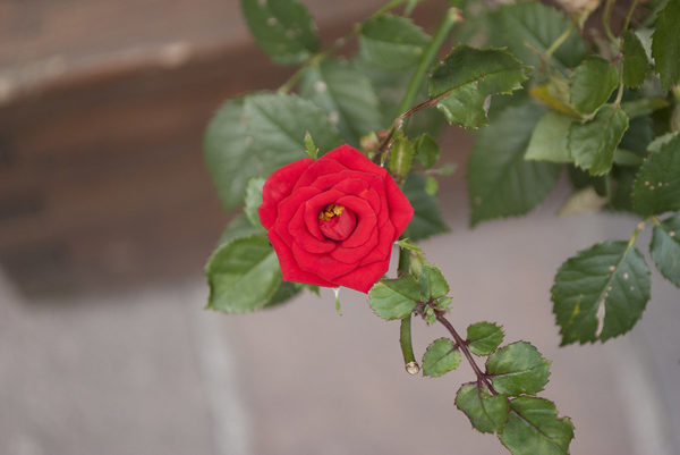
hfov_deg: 24.6
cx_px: 340
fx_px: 1559
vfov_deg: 16.6
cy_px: 228
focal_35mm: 82
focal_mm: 55
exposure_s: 1/200
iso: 400
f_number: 5.6
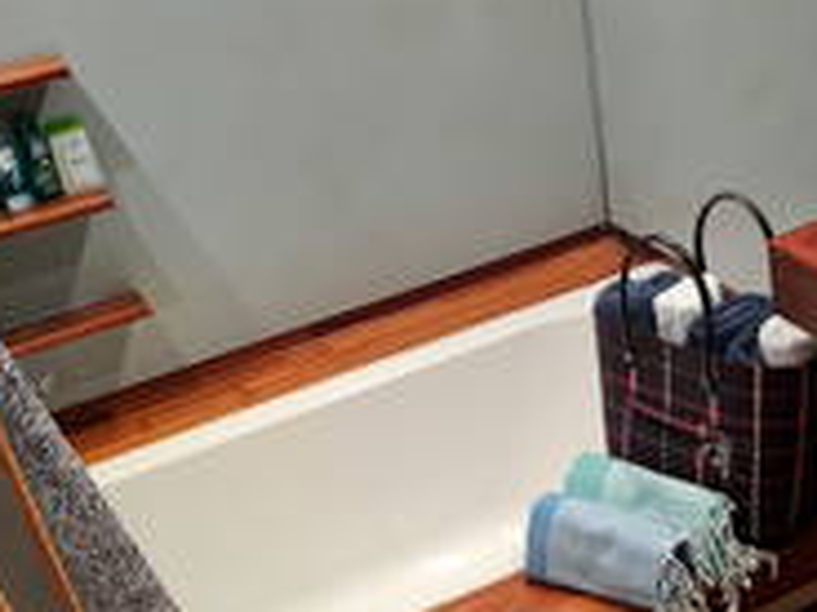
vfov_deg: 28.5
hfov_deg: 37.2
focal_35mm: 51
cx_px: 528
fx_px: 1204
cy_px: 368
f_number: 1.8
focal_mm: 5.4
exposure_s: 1/50
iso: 200
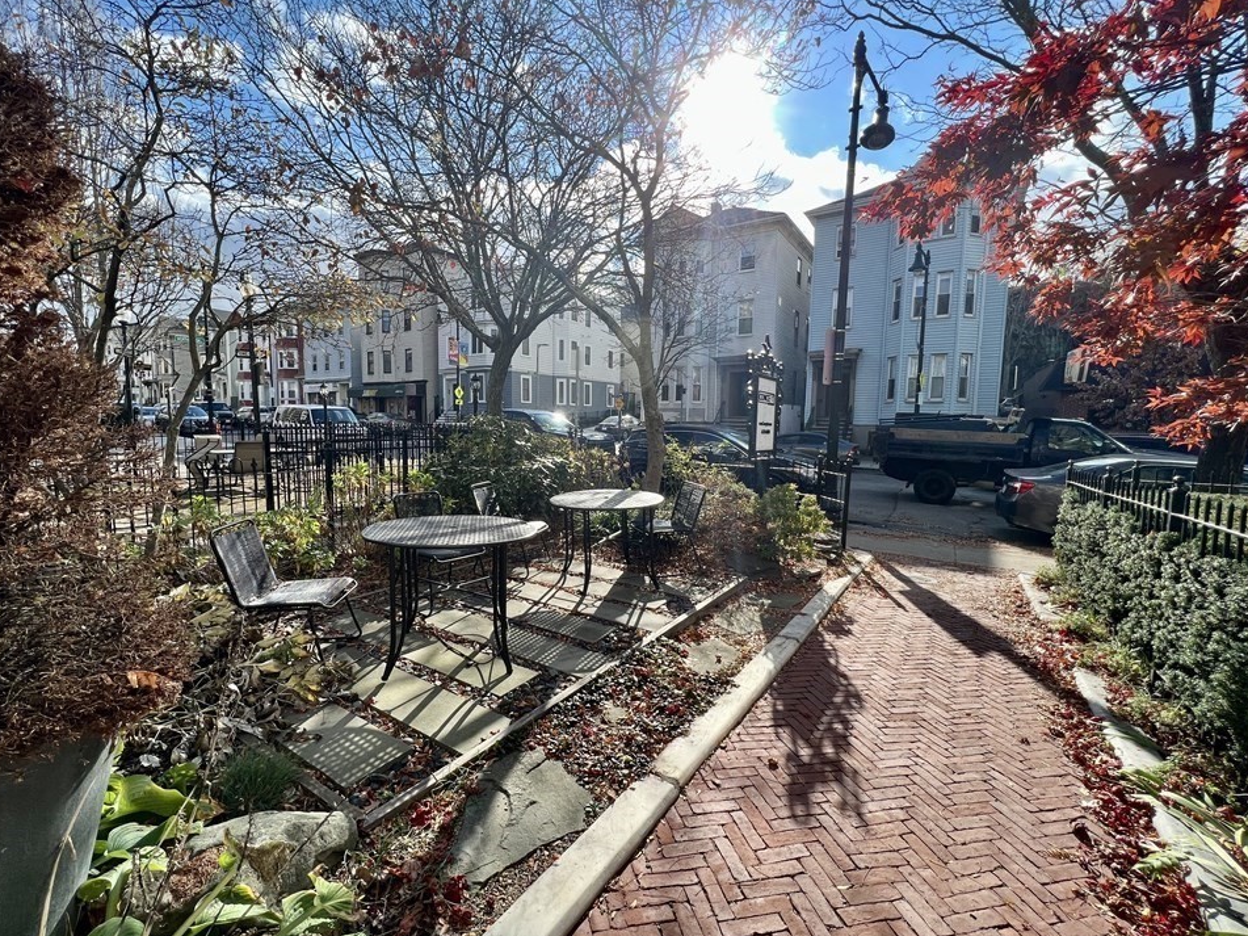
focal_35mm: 14
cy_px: 473
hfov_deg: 102.0
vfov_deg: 85.7
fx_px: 505
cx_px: 594
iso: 32
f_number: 1.8
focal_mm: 1.57
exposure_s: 1/690
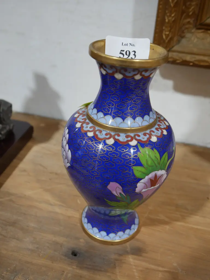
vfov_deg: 49.0
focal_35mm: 38
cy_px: 140
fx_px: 307
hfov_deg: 37.8
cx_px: 105
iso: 400
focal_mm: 19
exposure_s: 1/60
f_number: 4.1
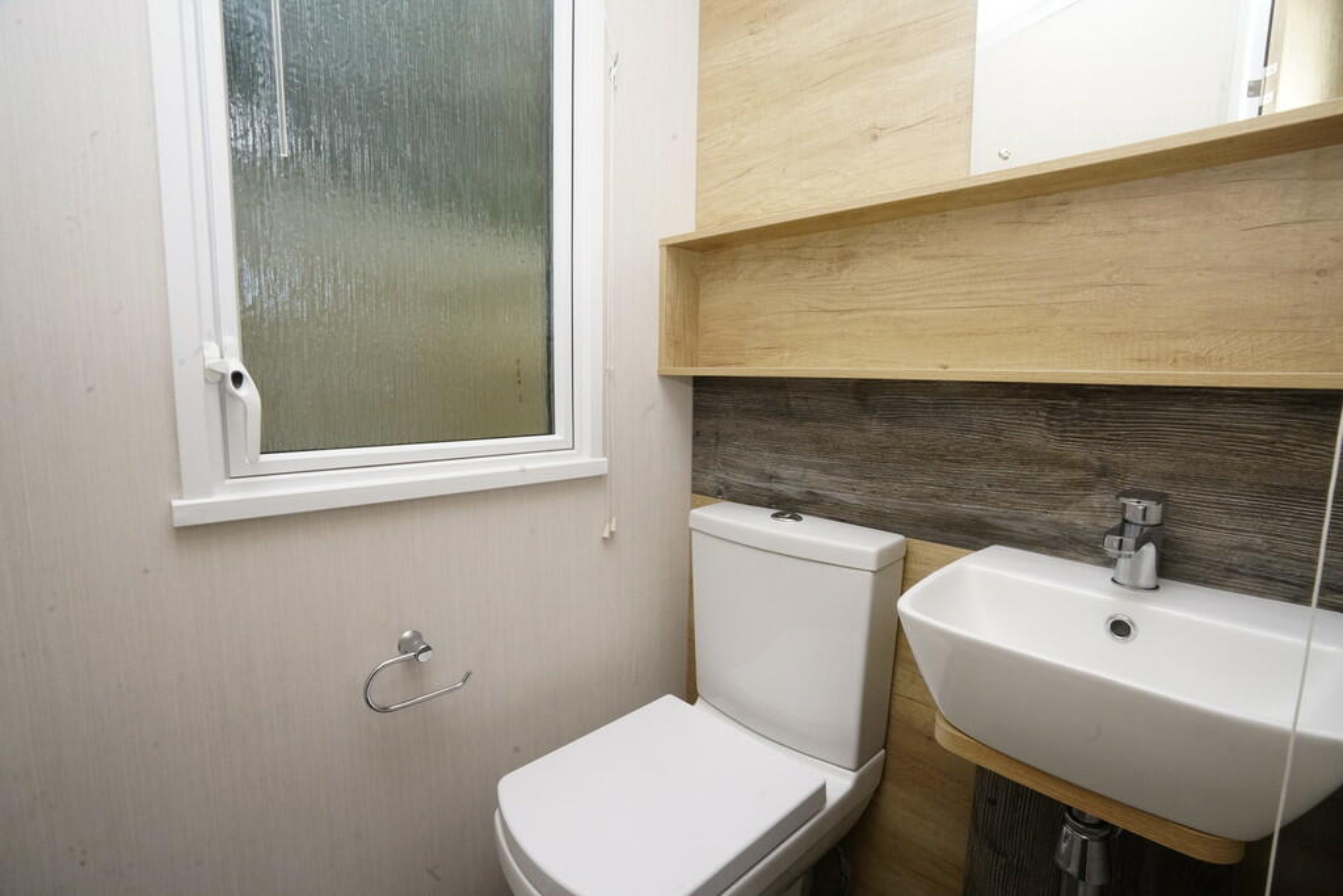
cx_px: 672
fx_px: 597
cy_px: 448
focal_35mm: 16
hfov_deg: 96.7
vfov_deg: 73.8
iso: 1600
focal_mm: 16
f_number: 16
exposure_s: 1/60
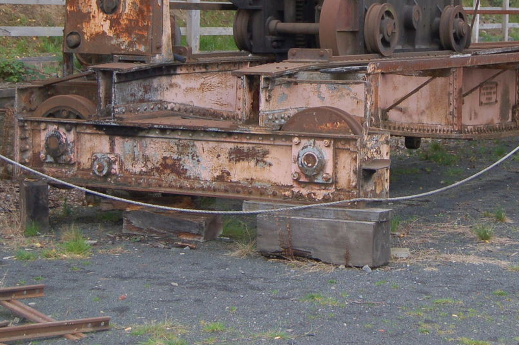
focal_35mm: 90
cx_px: 361
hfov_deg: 22.5
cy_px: 18
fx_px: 1296
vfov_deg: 15.0
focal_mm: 30
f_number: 4.2
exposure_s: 1/250
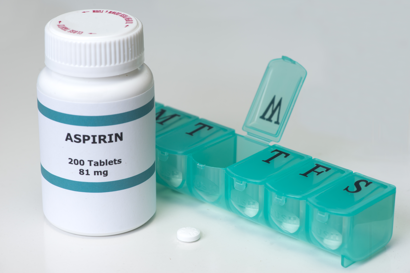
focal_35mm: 105
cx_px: 205
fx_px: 1196
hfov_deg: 19.5
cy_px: 136
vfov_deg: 13.0
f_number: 10
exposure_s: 1/60
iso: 200
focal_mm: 105
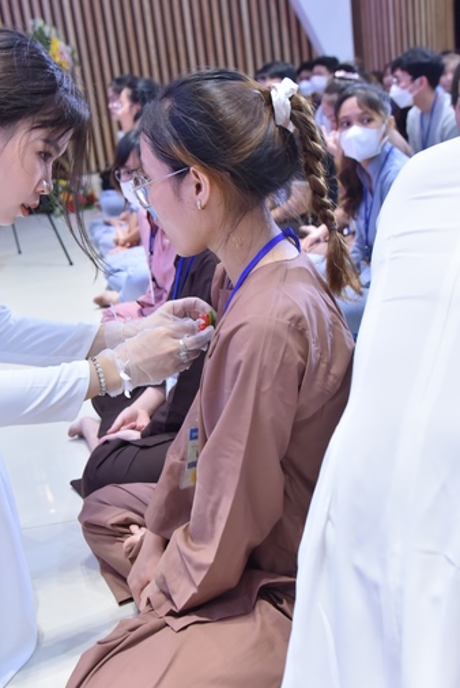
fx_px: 861
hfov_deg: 29.9
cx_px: 212
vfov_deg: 43.6
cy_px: 318
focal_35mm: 45
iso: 1250
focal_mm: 35
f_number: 5
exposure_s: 1/60
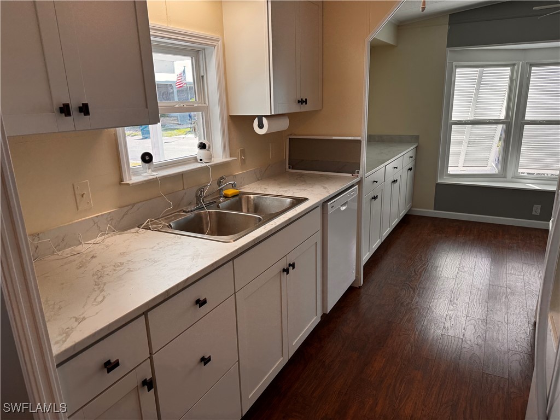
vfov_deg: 56.8
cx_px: 280
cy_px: 210
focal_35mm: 24
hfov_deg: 71.6
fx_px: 388
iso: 80
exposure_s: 1/237
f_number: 1.78
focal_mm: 6.76
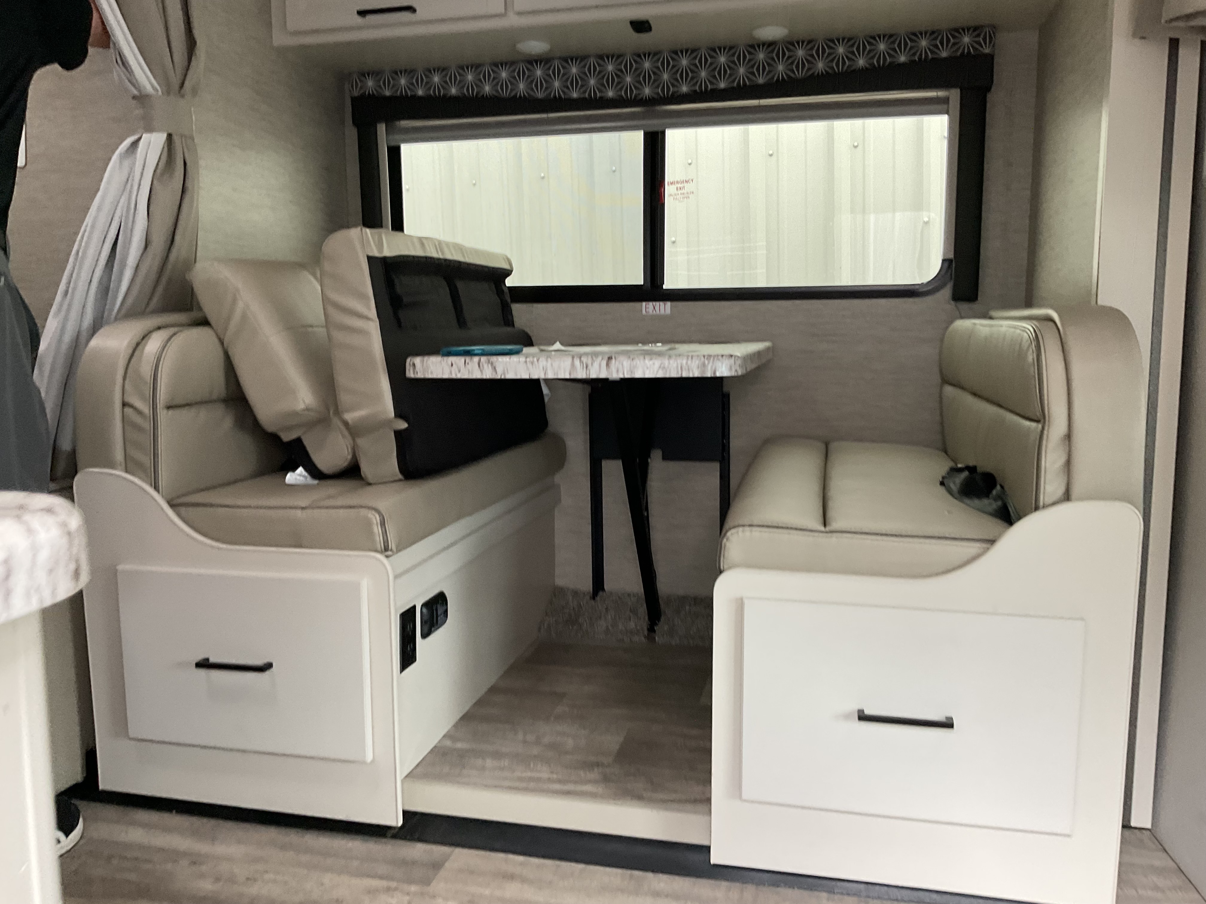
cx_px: 603
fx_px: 1010
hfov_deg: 61.7
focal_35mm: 29
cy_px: 452
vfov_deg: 48.2
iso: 50
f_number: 1.8
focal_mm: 3
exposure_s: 1/60
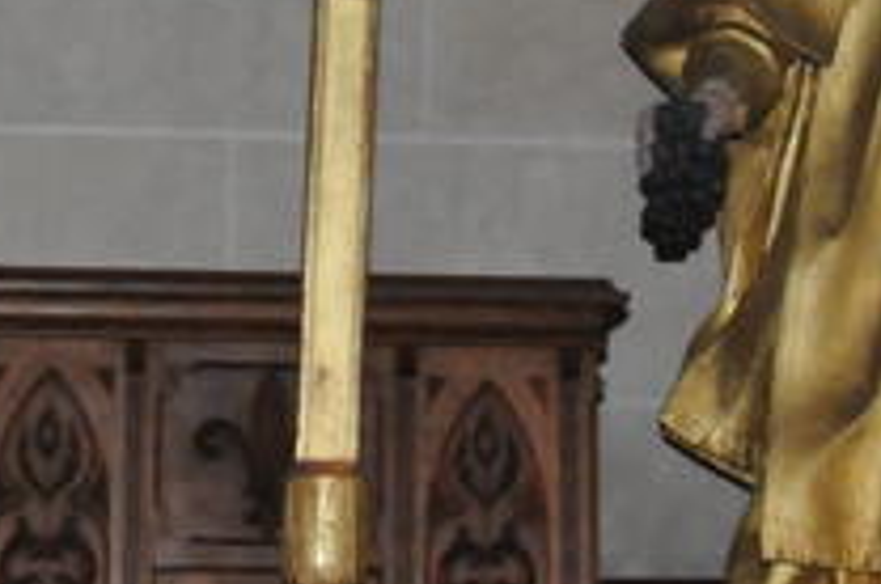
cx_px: 428
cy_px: -42
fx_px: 3176
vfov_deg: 10.4
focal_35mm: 130
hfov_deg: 15.8
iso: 3200
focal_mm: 18
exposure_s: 1/60
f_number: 7.1
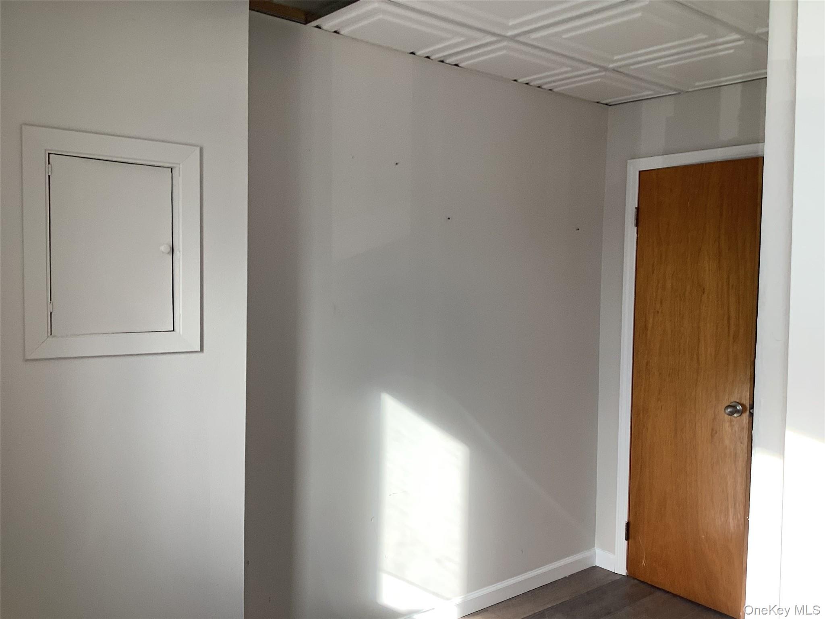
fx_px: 739
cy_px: 310
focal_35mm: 31
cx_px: 412
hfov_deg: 58.4
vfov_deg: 45.4
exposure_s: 1/120
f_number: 2.4
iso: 64
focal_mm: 3.3
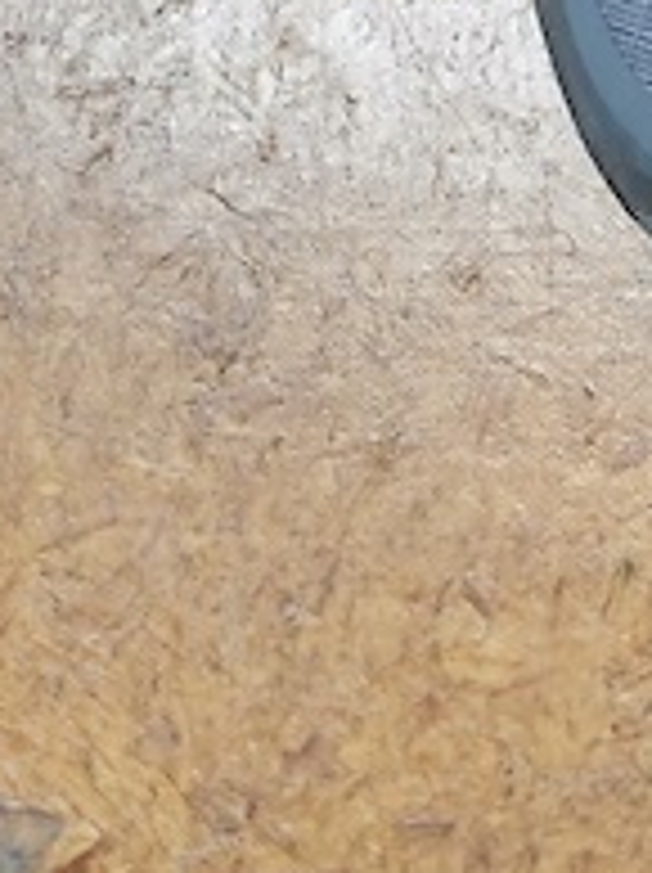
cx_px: 1308
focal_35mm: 95
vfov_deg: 16.6
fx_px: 2391
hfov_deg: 13.3
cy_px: -778
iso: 640
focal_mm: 5.4
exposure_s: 1/120
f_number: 1.8
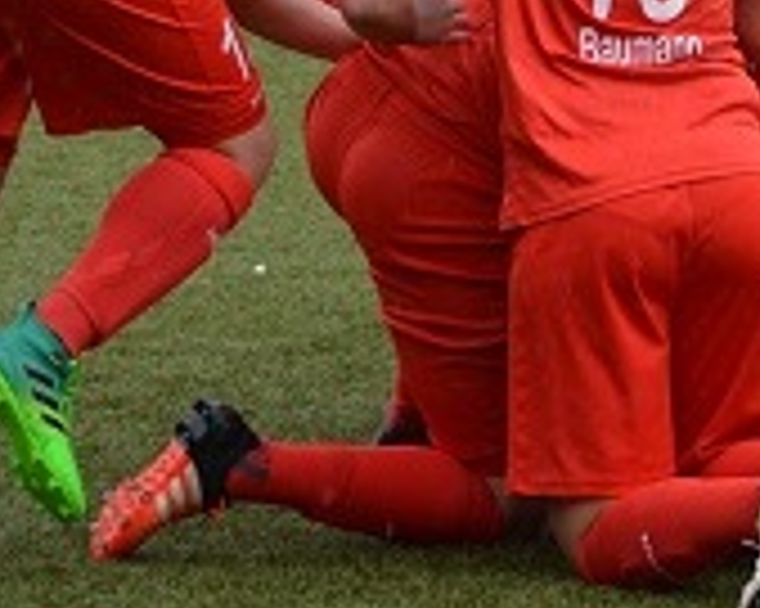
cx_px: 735
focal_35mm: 311
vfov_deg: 5.0
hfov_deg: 6.2
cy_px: -27
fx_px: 6996
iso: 800
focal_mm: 85
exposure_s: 1/500
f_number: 4.5
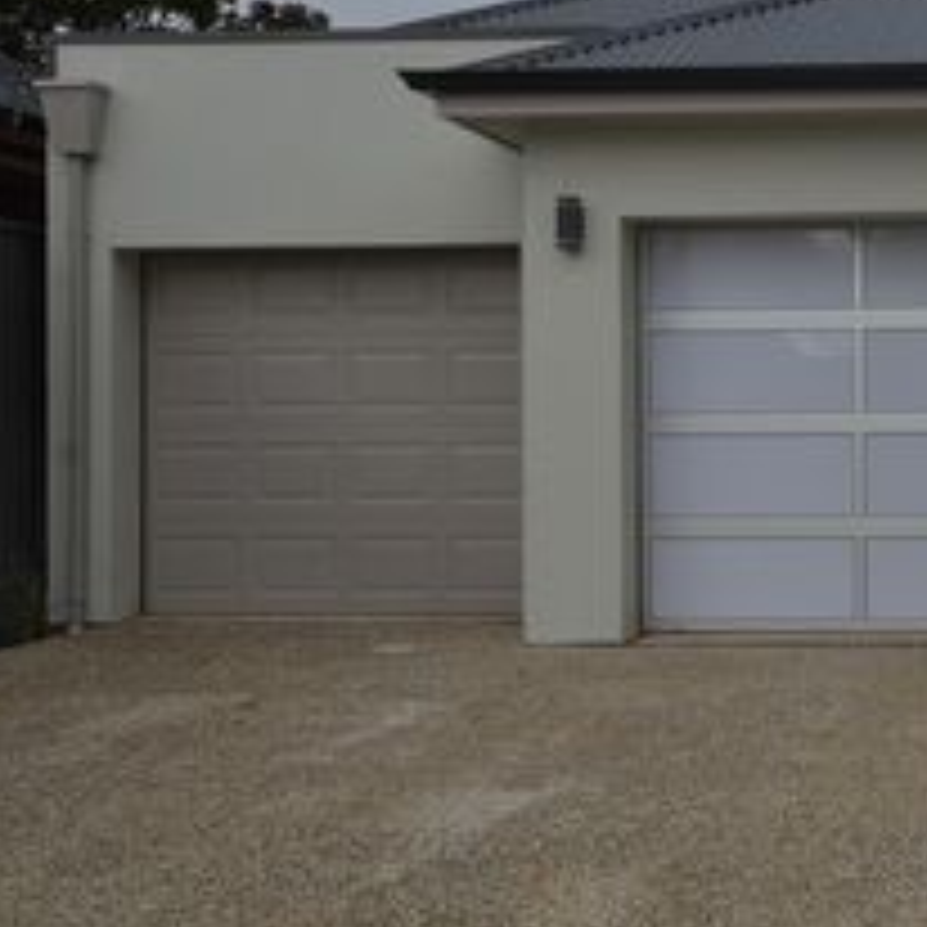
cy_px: 416
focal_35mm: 64
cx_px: 963
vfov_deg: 26.9
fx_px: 1939
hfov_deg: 25.3
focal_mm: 22
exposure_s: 1/250
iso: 100
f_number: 10
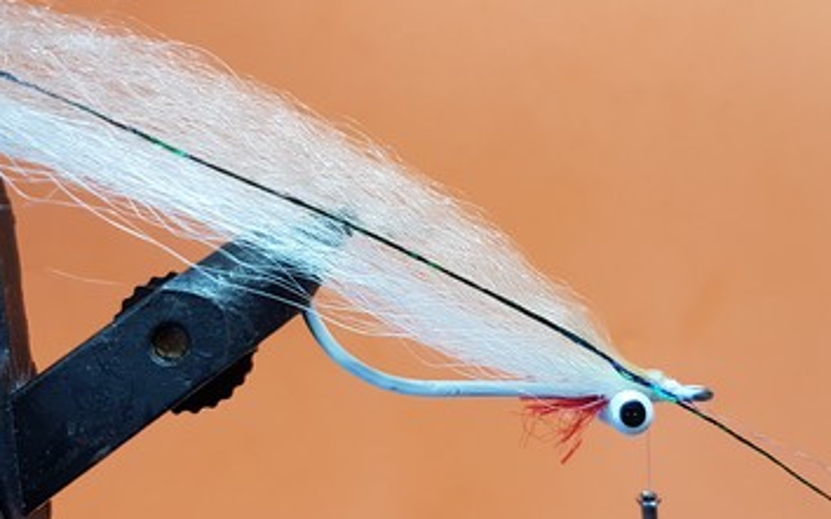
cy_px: 298
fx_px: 634
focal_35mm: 28
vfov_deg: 44.4
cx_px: 416
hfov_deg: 66.5
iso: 50
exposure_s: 1/50
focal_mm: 4.2
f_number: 1.7
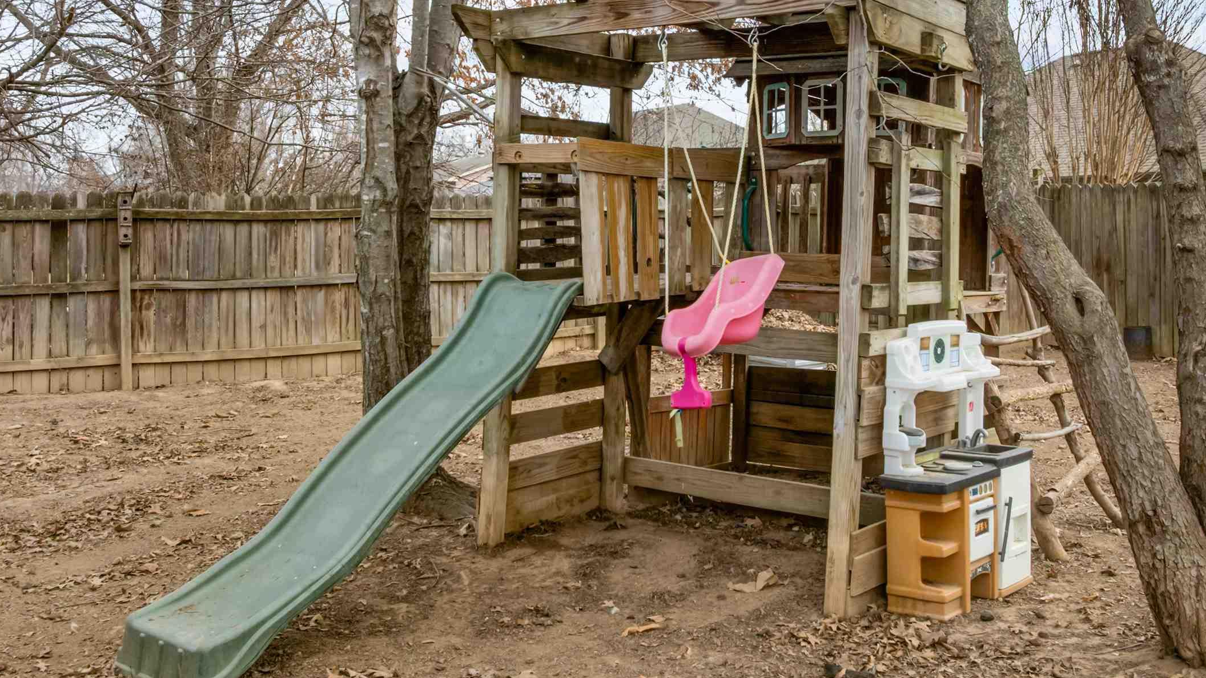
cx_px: 671
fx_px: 1215
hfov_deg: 52.7
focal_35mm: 38
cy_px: 216
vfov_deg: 30.9
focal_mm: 12.29
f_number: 5
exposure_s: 1/240
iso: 100
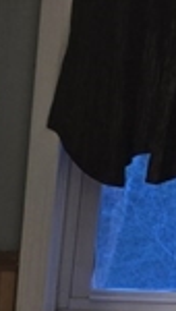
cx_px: -275
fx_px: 1056
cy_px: 504
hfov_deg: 8.5
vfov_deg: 15.1
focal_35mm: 128
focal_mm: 5.4
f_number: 1.8
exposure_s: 1/120
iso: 64
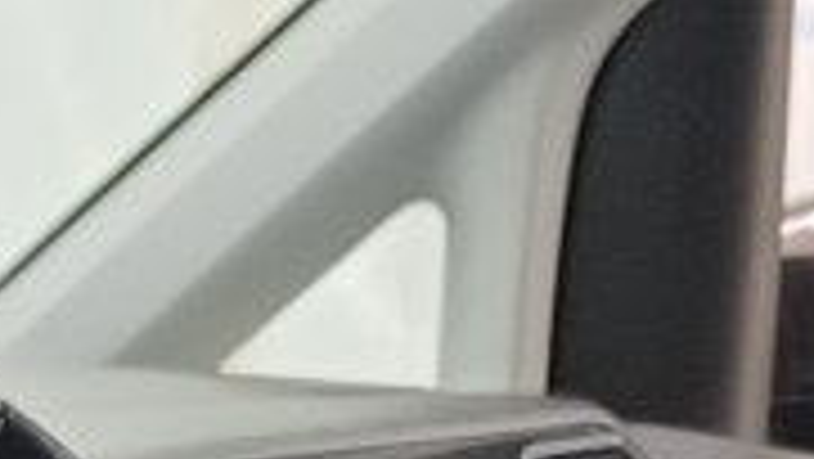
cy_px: 1490
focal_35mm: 217
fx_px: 4686
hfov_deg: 9.9
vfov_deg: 5.2
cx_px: 324
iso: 320
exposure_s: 1/33.3
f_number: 1.8
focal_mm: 4.6
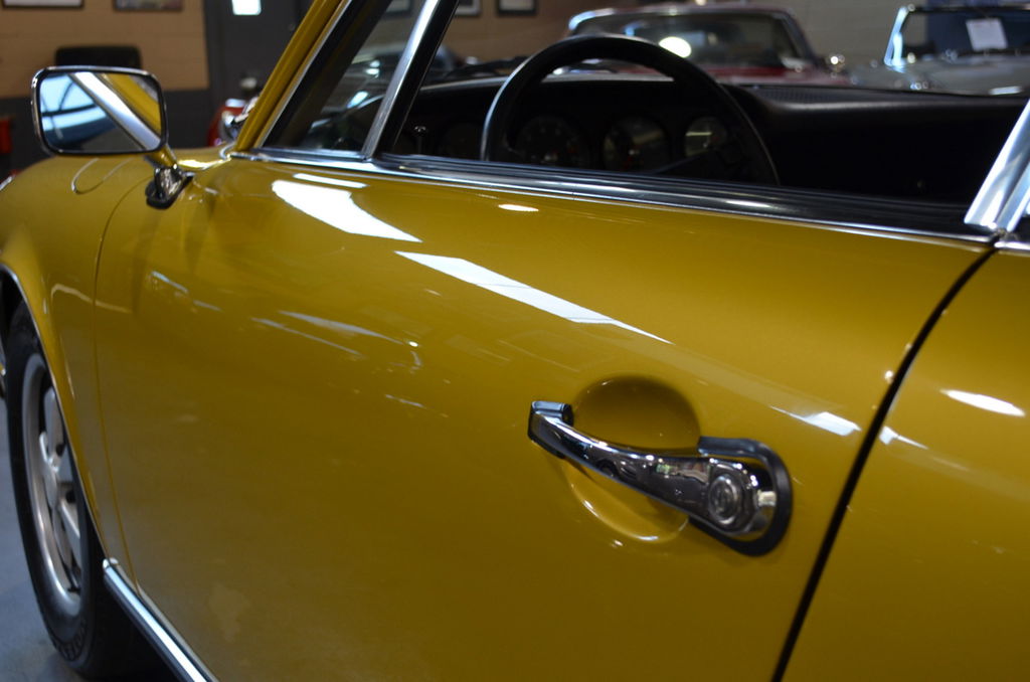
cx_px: 515
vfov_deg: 29.7
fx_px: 1285
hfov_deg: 43.7
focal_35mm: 45
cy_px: 341
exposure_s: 1/60
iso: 500
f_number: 4.5
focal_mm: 30
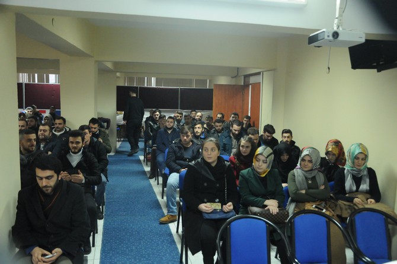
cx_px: 198
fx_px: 363
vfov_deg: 39.9
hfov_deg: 57.3
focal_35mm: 33
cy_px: 132
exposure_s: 1/40
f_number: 3.8
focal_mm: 22
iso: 2000
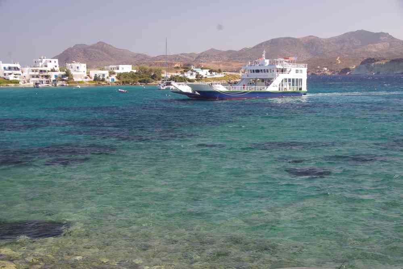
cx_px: 202
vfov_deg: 23.3
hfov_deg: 34.4
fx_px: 651
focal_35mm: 58
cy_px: 134
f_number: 11
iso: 200
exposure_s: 1/60
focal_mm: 38.8
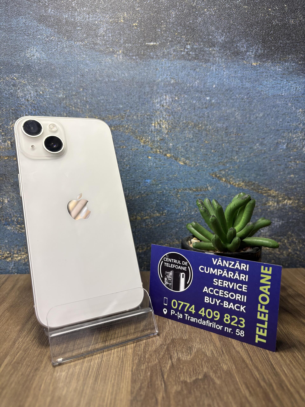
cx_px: 152
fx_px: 305
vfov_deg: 67.3
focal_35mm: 26
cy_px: 204
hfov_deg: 53.1
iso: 125
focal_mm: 5.96
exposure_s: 1/83
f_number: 1.6
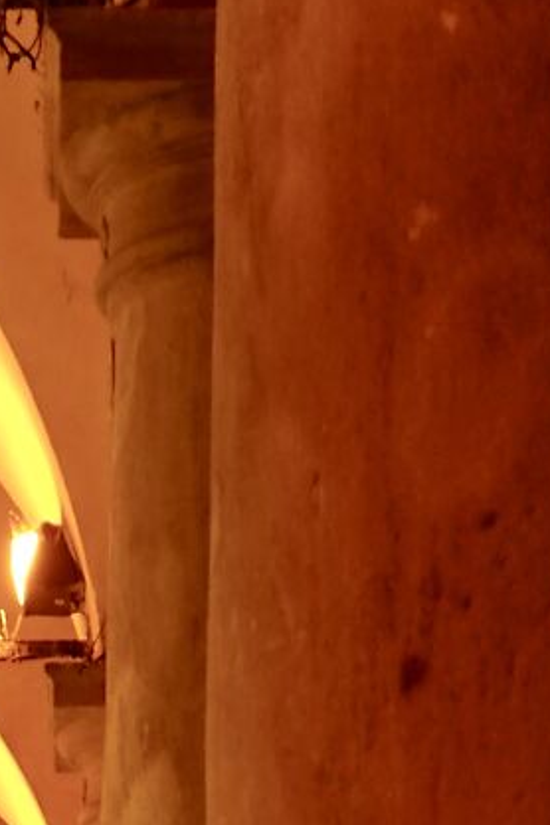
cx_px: -216
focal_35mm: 167
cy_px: 1462
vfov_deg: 11.5
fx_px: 3827
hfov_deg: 8.1
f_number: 3.5
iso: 800
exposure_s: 1/40
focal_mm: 29
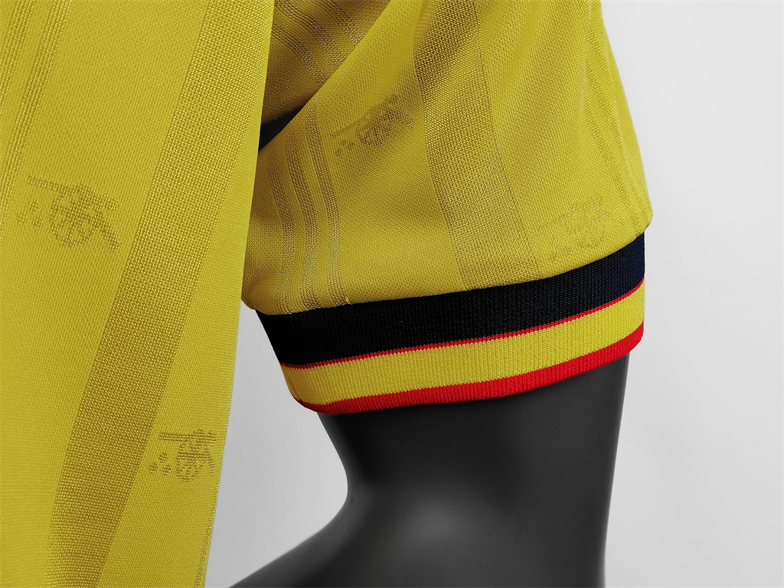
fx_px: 997
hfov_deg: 42.9
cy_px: 294
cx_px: 392
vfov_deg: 32.9
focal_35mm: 44
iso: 200
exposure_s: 1/100
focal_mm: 5.58
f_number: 1.8
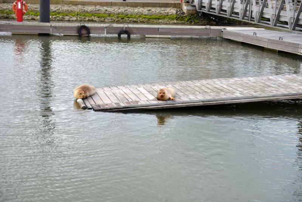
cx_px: 151
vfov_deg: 19.5
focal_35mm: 70
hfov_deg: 28.8
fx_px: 587
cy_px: 101
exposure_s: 1/1250
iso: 160
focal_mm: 70
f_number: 3.5
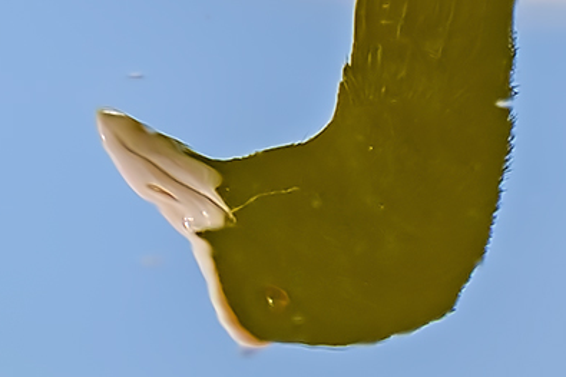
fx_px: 57328
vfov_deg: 0.4
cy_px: -470
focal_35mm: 3648
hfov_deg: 0.6
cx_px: 483
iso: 200
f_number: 5.6
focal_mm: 400
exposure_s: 1/450
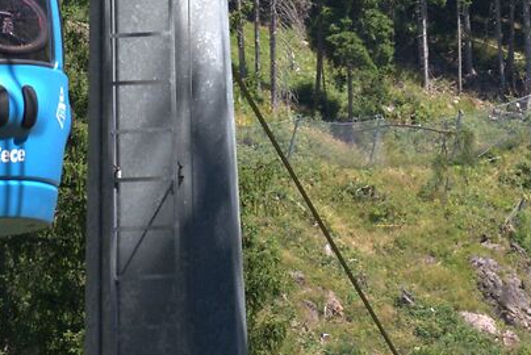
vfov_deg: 4.5
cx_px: 289
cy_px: -486
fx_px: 4384
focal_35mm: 297
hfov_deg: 6.9
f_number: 6.7
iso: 100
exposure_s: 1/250
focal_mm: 50
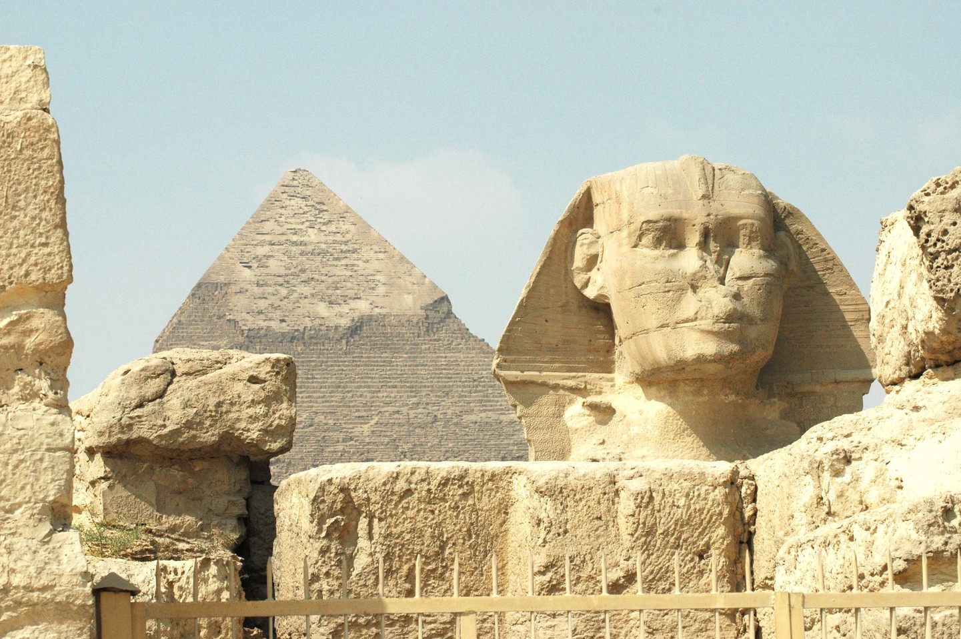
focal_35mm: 135
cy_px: 320
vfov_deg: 10.1
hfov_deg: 15.2
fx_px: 3600
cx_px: 480
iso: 800
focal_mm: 90
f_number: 10
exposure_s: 1/1600
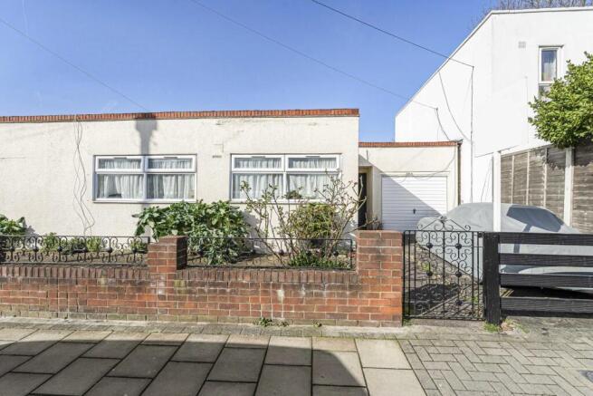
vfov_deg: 73.8
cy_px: 198
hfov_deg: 96.7
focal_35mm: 16
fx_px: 264
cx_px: 296
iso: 400
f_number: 8
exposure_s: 1/1250
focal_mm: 16
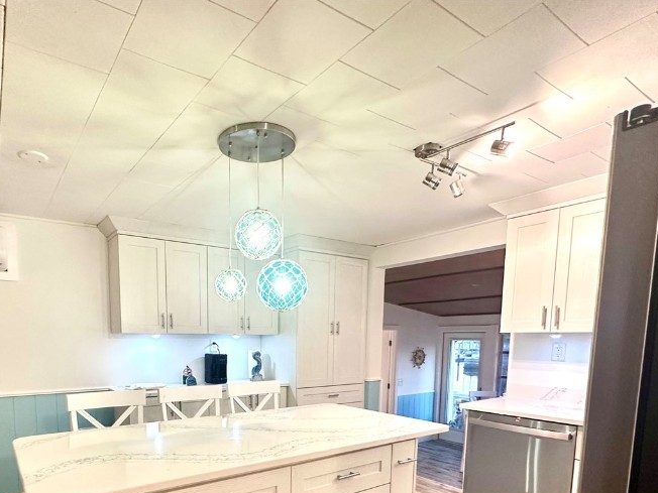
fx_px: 418
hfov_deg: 75.2
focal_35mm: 22
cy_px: 386
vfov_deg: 57.1
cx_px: 250
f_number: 2.2
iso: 250
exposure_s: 1/60
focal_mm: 2.22
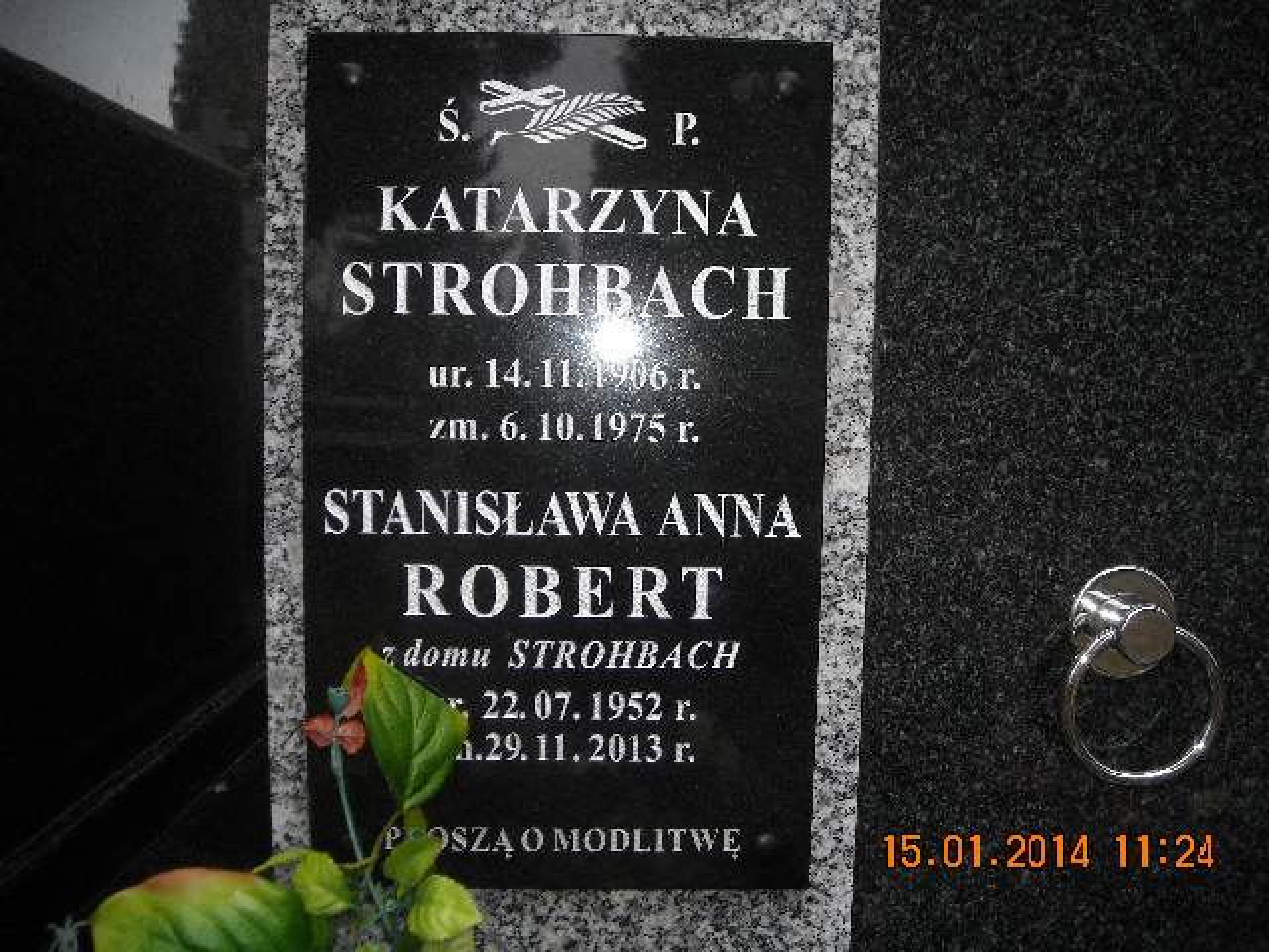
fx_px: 1283
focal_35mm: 35
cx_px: 634
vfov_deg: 40.7
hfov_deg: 52.6
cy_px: 476
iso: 200
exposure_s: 1/60
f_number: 2.8
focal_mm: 5.7
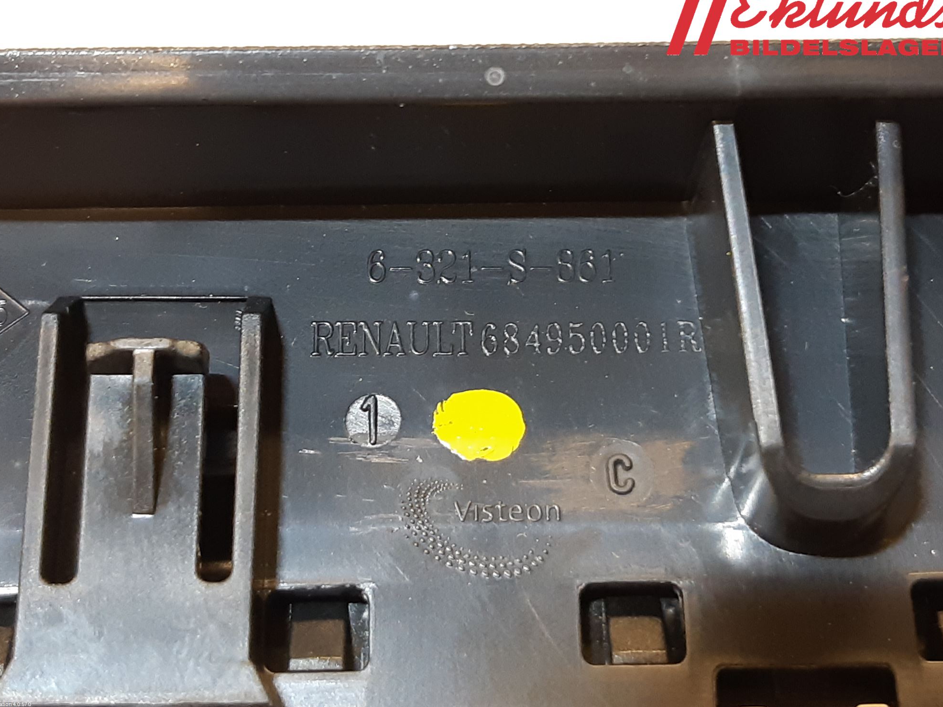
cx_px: 470
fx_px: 736
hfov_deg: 65.3
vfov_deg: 51.3
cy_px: 341
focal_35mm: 27
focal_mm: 3.93
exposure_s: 1/50
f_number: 1.7
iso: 200
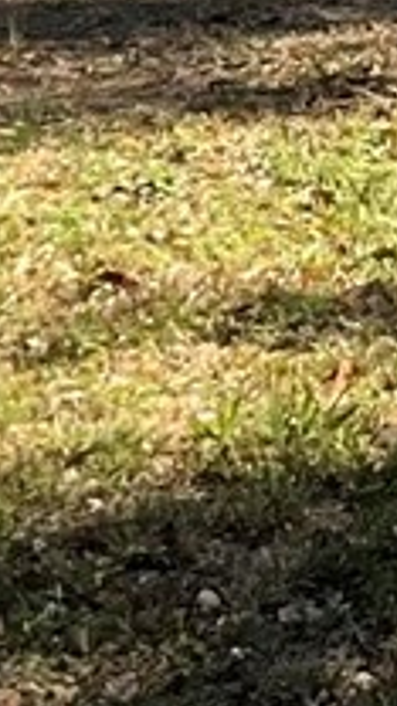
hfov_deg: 4.7
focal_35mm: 243
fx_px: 4548
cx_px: 1429
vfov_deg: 8.8
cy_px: -132
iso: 16
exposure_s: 1/709
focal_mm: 3
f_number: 1.8
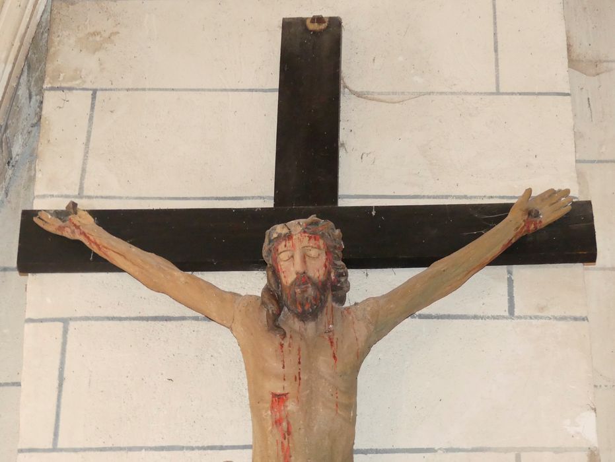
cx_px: 308
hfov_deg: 18.4
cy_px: 231
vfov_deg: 13.9
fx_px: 1903
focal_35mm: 107
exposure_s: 1/60
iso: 800
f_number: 2.8
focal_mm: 19.2
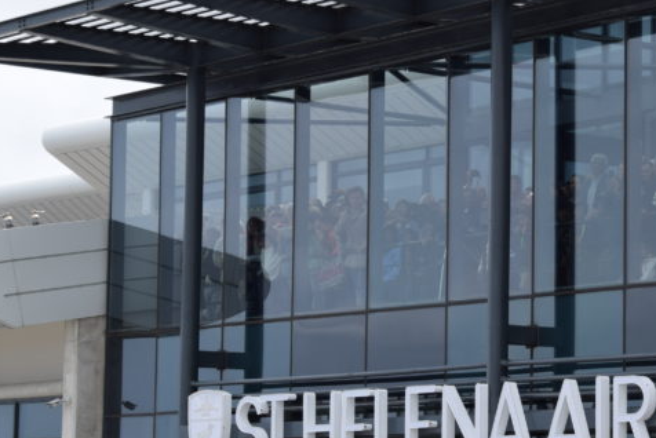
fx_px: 2645
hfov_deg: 13.9
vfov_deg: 9.5
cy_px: 304
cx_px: 697
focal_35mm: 145
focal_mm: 45
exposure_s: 1/320
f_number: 9
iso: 200
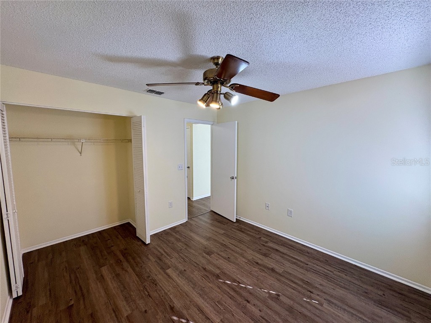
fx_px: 174
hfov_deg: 102.1
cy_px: 162
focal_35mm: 14
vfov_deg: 85.7
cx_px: 216
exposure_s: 1/120
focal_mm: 2.22
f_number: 2.2
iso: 125
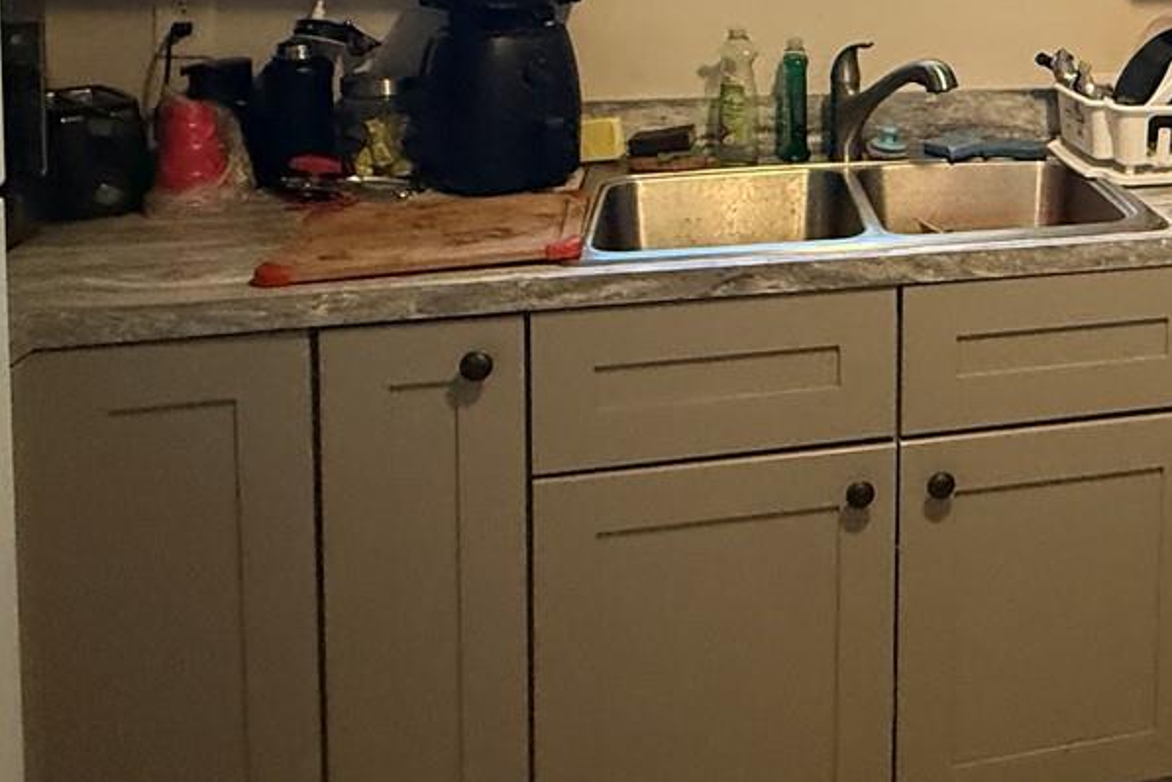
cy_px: -33
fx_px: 1270
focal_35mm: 39
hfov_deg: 44.8
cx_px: 1066
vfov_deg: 31.2
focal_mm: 2.22
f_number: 2.2
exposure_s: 1/60
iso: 640
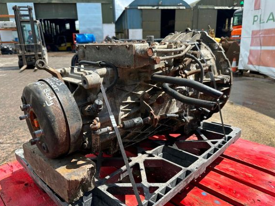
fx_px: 199
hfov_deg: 69.4
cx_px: 138
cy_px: 105
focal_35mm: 25
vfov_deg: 54.9
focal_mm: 6.86
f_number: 1.78
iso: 80
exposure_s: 1/1845
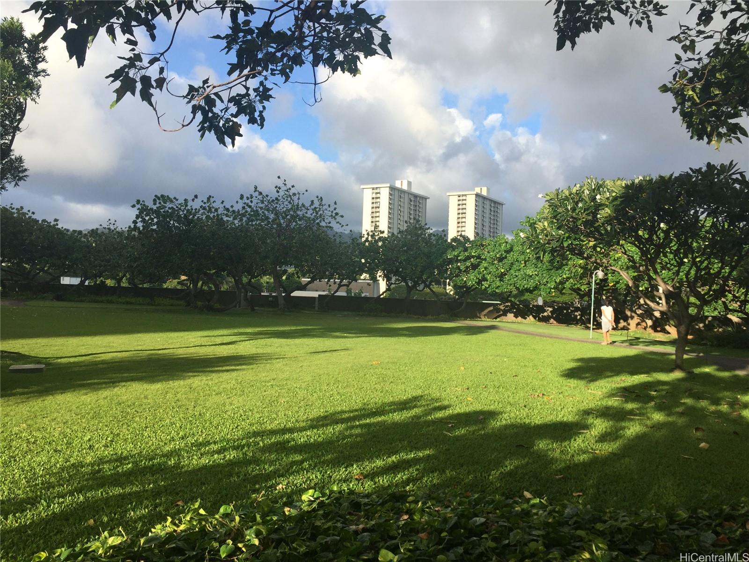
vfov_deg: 48.2
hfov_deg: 61.7
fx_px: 627
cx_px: 374
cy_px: 281
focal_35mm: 29
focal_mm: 4.15
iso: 32
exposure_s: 1/1199
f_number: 2.2
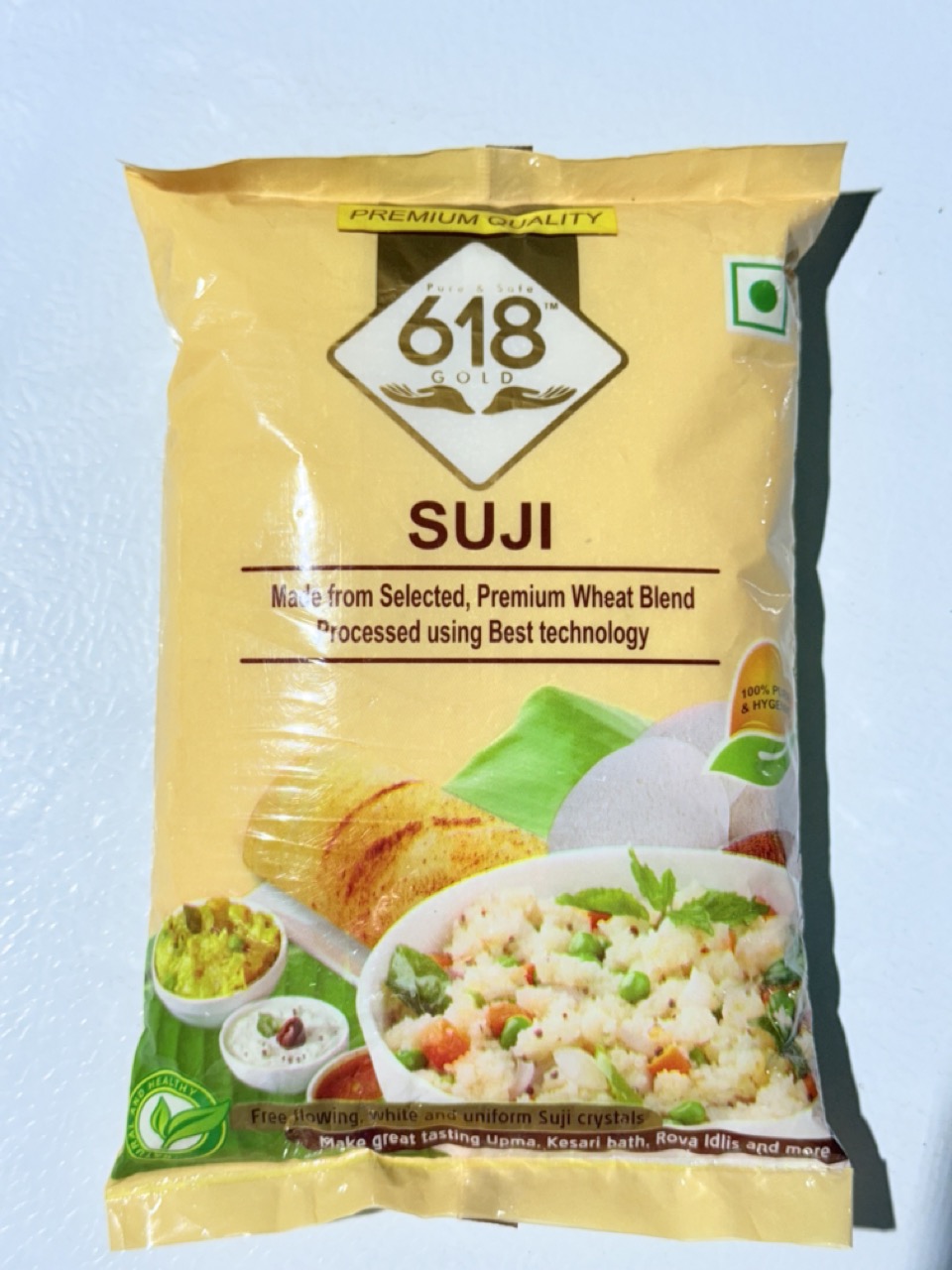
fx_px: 1760
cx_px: 476
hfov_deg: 30.3
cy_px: 635
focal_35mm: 48
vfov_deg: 39.7
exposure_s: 1/50
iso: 64
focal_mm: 6.76
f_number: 1.78
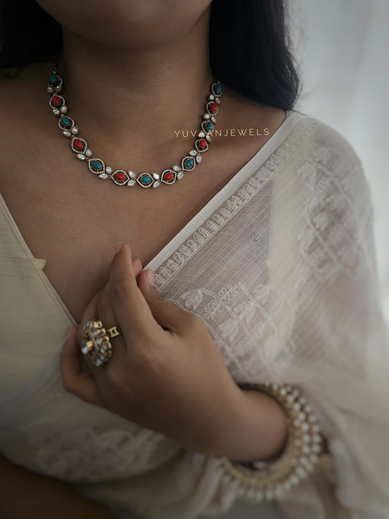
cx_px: 194
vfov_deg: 73.9
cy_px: 260
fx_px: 345
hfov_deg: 58.9
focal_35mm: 23
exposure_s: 1/100
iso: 640
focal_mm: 6.3
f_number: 1.7
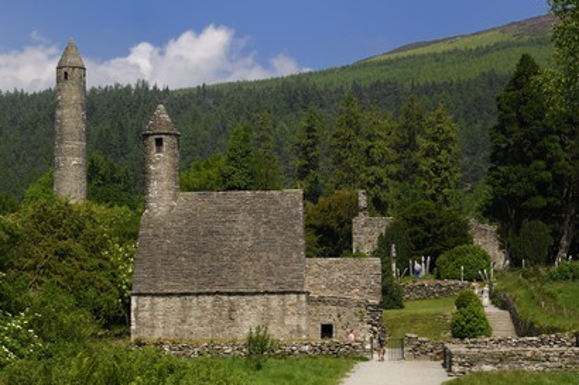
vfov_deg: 17.0
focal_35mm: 80
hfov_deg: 25.4
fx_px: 1286
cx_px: 285
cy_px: 195
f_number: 8.5
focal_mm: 52
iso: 100
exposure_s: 1/160
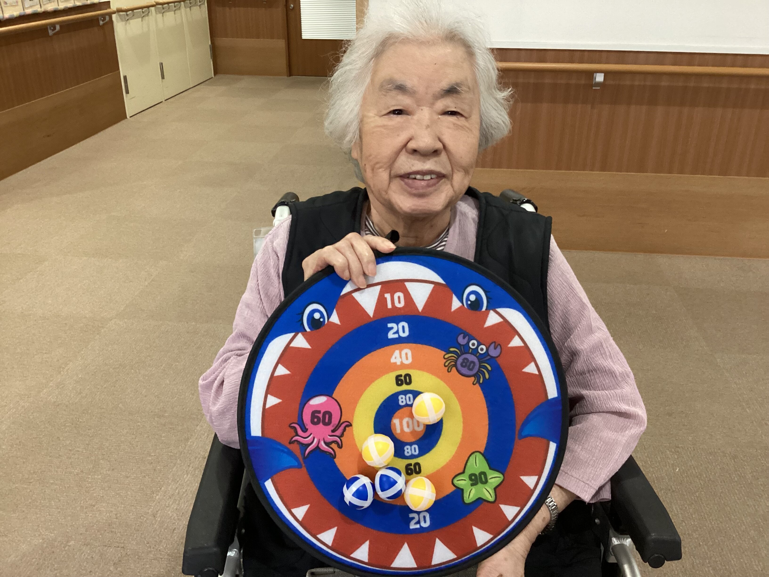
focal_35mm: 31
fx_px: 689
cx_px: 384
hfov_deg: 58.4
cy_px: 288
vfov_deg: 45.4
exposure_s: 1/60
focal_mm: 3.3
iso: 320
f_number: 2.4
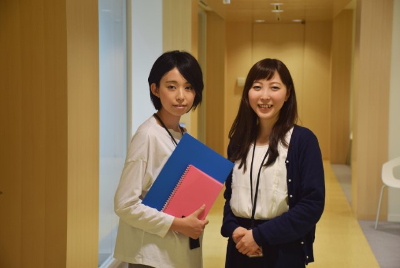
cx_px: 200
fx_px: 1034
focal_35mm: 93
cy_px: 134
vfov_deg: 14.7
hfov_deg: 21.9
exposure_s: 1/13
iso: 100
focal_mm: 62
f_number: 5
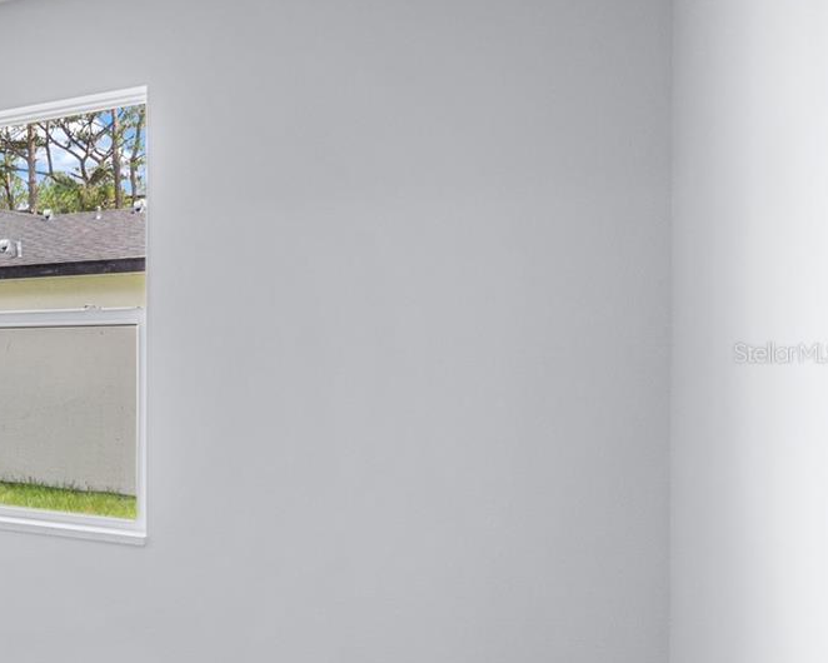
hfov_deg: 39.2
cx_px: -155
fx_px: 833
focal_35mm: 34
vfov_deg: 43.4
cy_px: 353
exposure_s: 1/6
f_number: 8
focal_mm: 10
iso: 400
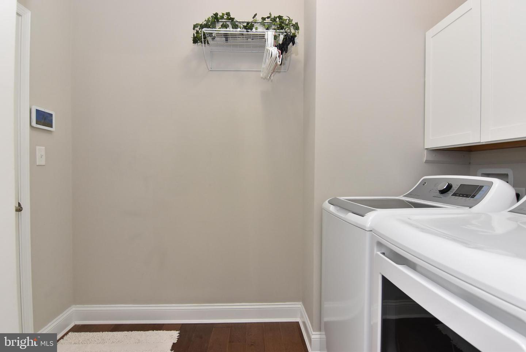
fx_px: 263
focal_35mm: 18
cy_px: 176
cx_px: 263
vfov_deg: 67.5
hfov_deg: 90.0
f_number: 7.1
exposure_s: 1/60
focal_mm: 12
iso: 800
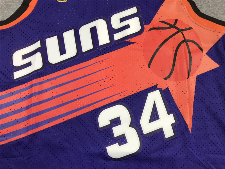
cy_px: 84
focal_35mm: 28
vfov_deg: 49.7
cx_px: 112
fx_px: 182
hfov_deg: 63.4
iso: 32
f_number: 1.8
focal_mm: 3.99
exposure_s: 1/50
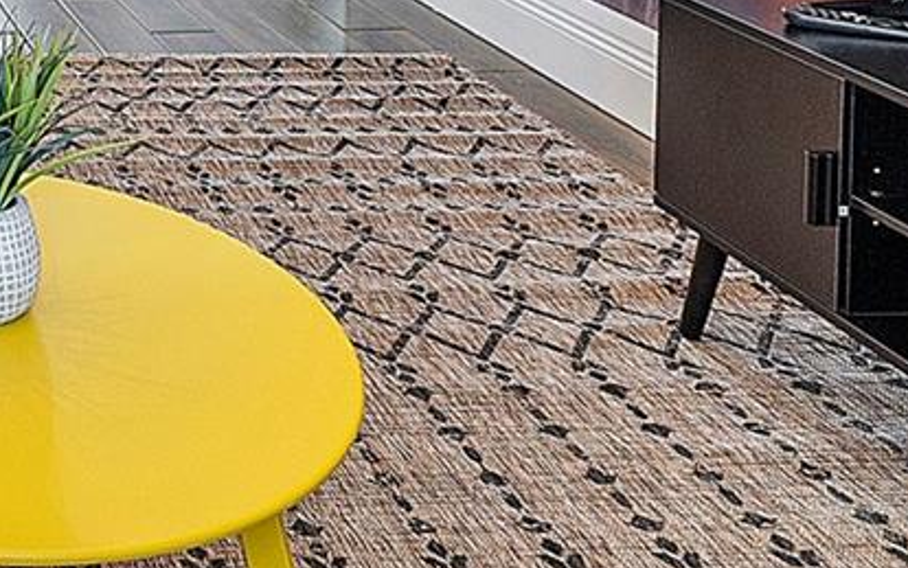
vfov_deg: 18.4
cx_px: -287
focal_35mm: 59
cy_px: -382
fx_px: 1460
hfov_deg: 28.2
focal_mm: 10
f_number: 9
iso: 250
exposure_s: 1/4
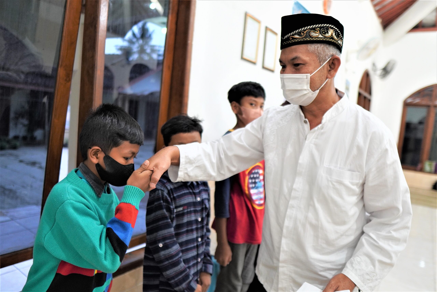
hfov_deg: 73.7
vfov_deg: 53.1
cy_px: 146
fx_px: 291
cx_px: 218
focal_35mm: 24
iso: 640
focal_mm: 16
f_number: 1.4
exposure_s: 1/80
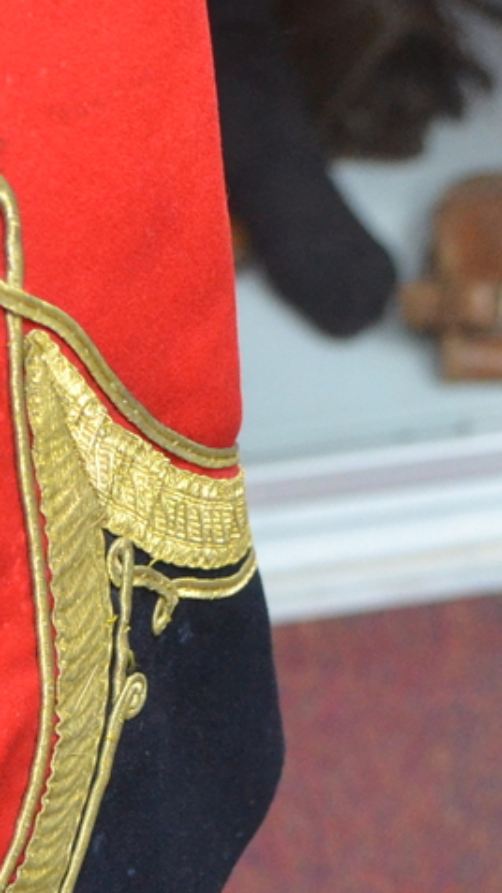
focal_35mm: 116
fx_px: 2747
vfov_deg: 18.4
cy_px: 651
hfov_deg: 10.3
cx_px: -13
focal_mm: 22
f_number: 4
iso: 1600
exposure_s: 1/15
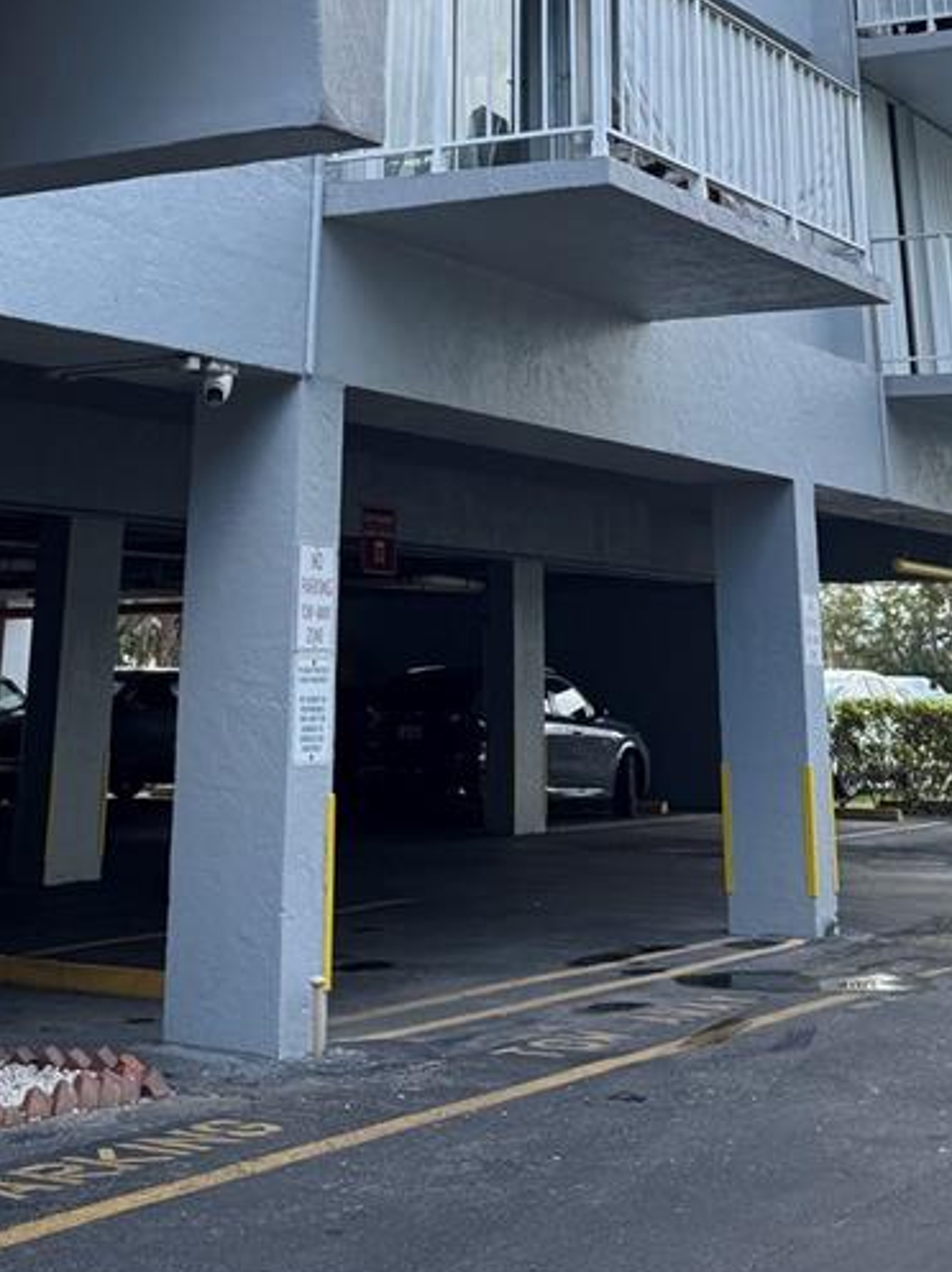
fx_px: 2130
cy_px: -230
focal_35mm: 58
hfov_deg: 25.2
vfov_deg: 29.0
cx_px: 491
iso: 80
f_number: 1.78
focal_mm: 6.76
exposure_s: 1/842
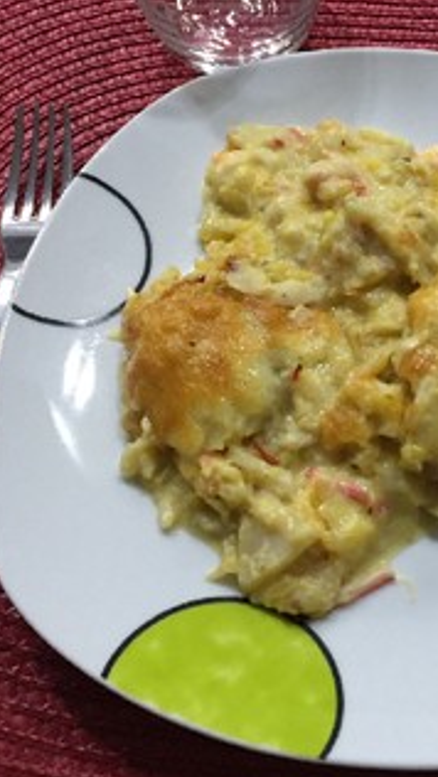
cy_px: 338
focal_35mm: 50
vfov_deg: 41.2
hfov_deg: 23.3
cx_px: 404
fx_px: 1031
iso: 250
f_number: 2.2
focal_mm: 4.15
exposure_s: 1/20
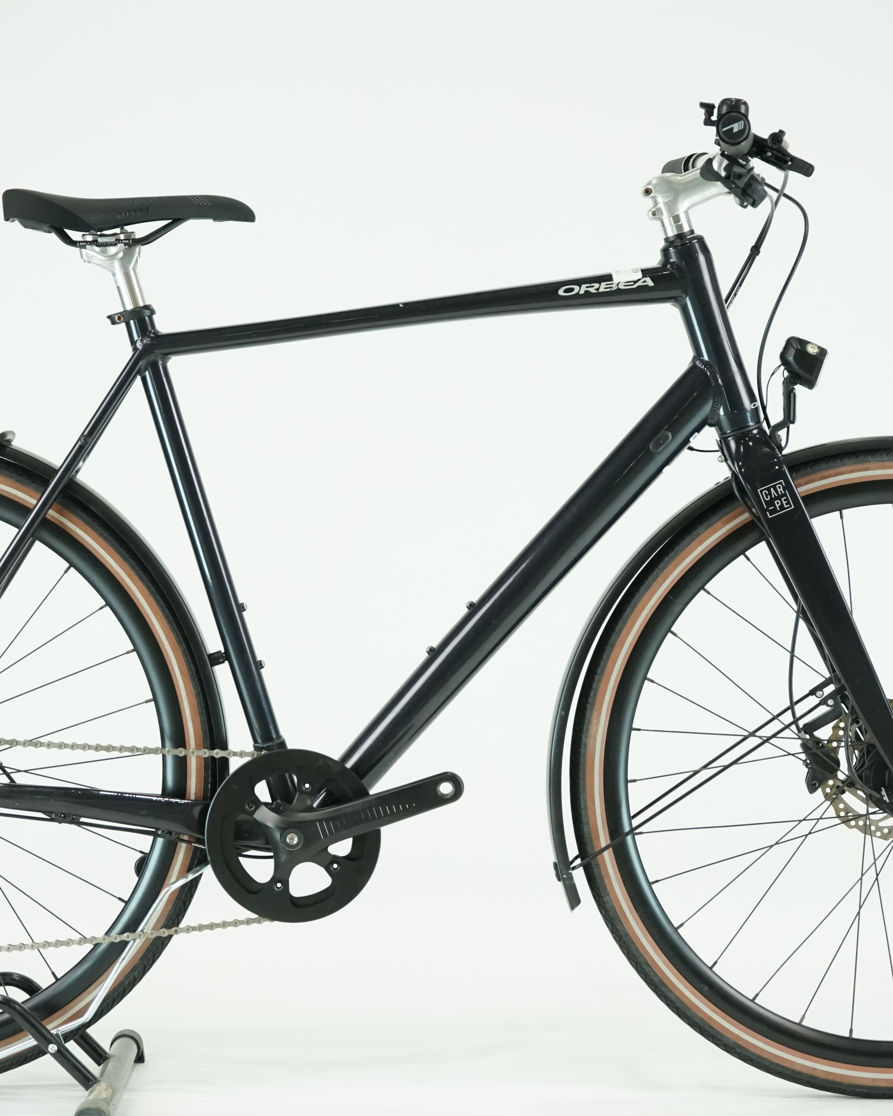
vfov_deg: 22.7
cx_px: 388
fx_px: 2775
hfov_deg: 18.3
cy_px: 564
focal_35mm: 84
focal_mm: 59
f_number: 6.3
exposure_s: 1/200
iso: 2500
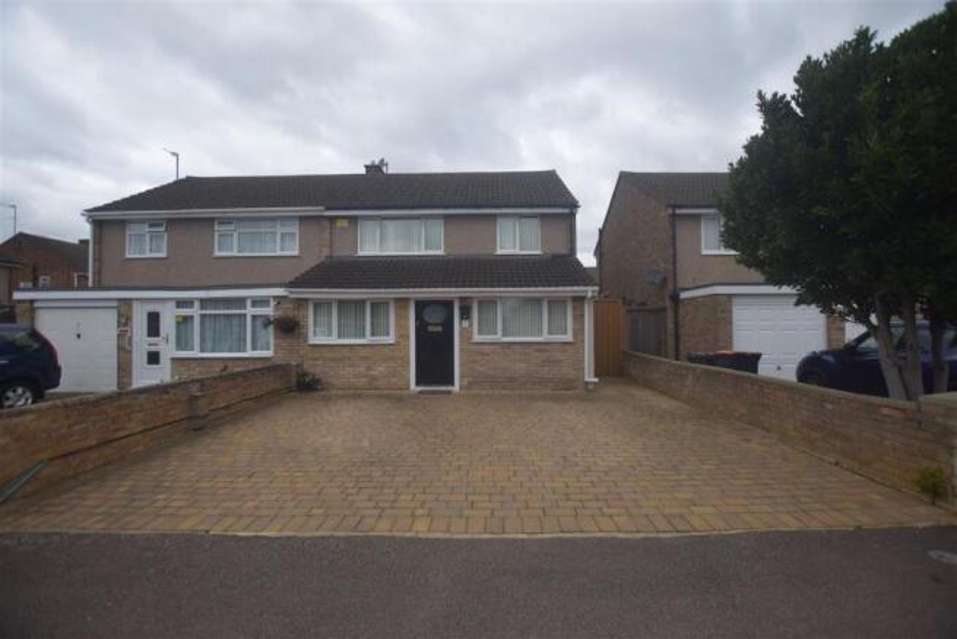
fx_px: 399
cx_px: 478
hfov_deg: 100.4
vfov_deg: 77.4
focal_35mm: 15
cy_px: 320
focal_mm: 10
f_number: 3.5
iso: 200
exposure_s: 1/1600
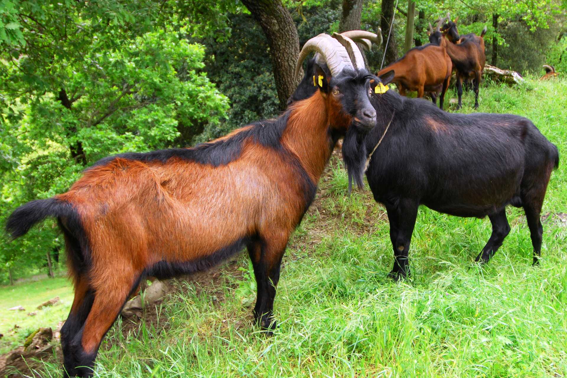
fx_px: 567
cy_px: 189
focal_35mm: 36
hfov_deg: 53.1
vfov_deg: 36.9
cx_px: 284
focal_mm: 24
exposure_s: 1/90
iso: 100
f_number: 4.8
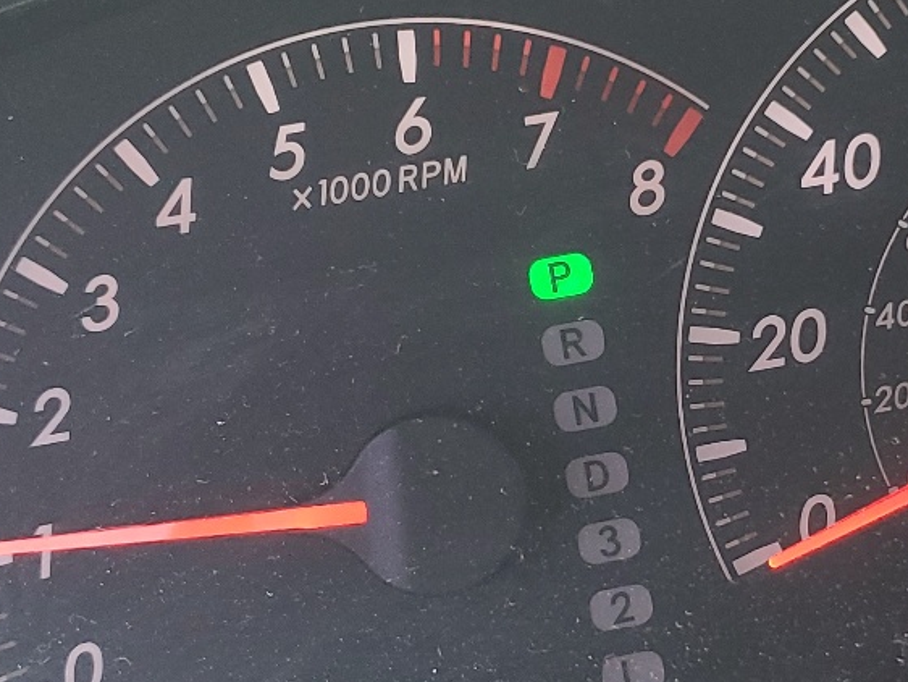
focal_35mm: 74
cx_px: 700
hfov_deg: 25.9
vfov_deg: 19.9
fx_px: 1942
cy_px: 333
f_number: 1.5
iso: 89
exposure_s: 1/120
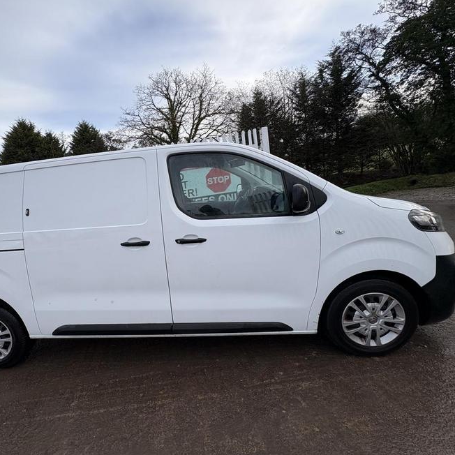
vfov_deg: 84.0
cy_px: 222
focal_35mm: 17
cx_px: 165
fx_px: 253
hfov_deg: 82.0
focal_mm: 2.22
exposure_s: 1/485
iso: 40
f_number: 2.2
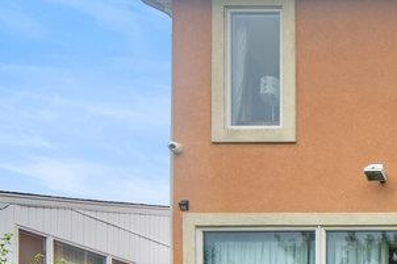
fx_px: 584
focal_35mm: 53
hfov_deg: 25.2
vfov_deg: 22.5
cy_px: 354
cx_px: 636
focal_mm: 16
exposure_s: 1/200
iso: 125
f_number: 4.5
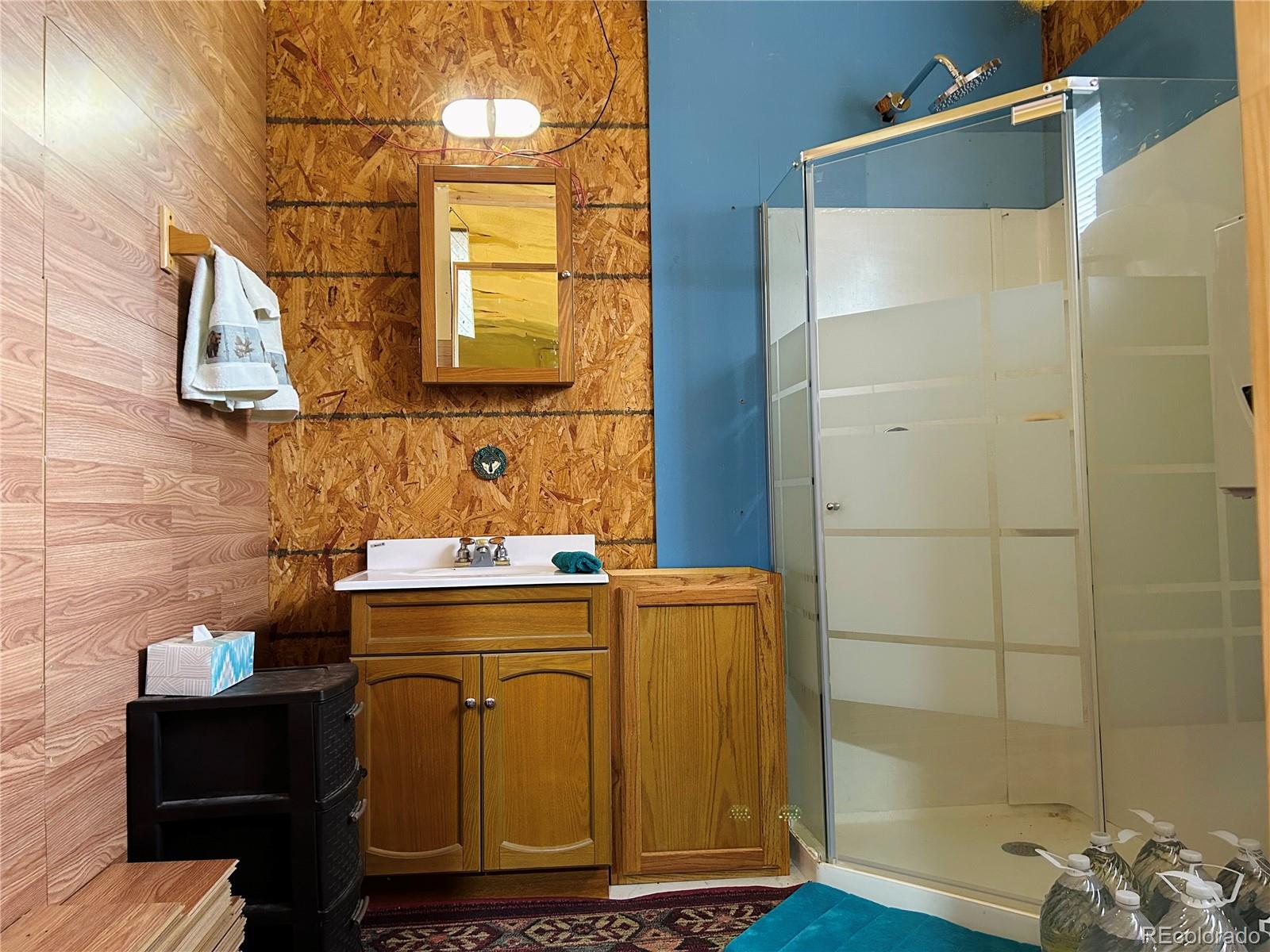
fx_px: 954
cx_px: 635
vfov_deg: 53.1
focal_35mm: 26
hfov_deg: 67.3
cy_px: 476
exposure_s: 1/60
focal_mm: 5.7
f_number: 1.5
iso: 320
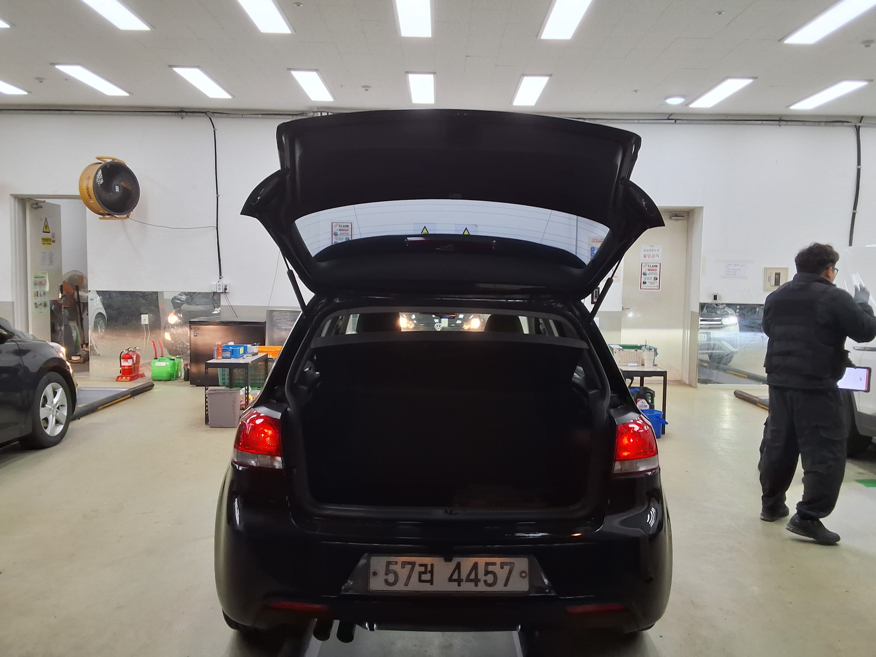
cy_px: 328
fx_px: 709
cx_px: 438
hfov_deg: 63.4
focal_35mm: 28
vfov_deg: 49.7
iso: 64
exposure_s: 1/120
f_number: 1.9
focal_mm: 2.91
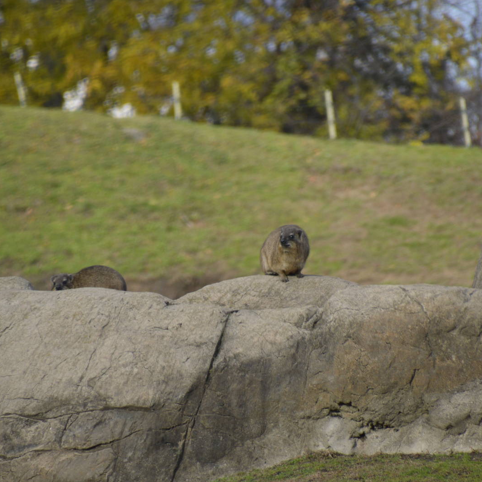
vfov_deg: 3.0
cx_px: 286
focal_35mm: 576
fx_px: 9074
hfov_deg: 3.0
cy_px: 241
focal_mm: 300
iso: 400
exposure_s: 1/640
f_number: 6.3
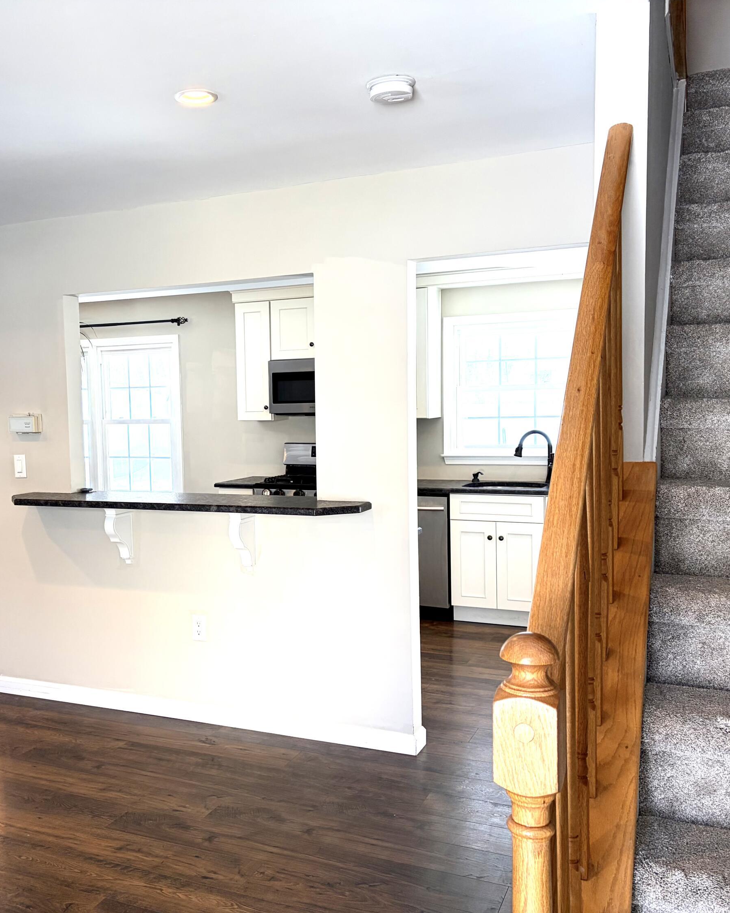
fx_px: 918
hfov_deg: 42.9
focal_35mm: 34
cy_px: 455
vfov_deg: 52.8
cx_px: 258
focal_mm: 5.96
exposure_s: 1/184
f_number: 1.6
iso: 125
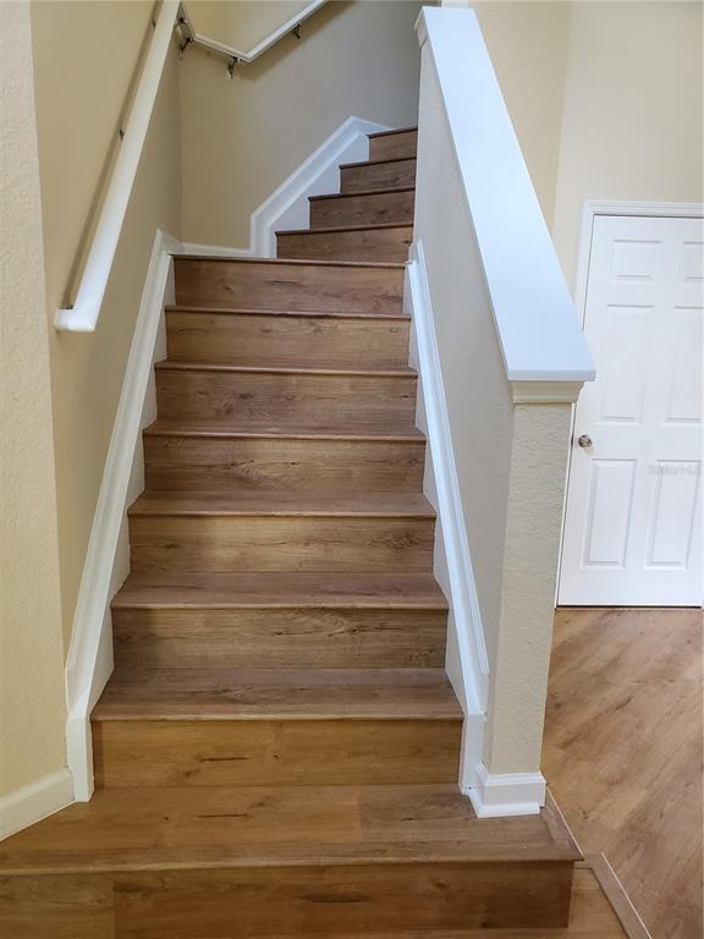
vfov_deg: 67.3
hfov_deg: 53.1
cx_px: 352
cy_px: 470
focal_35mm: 26
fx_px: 705
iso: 250
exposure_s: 1/40
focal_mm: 4.3
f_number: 2.4
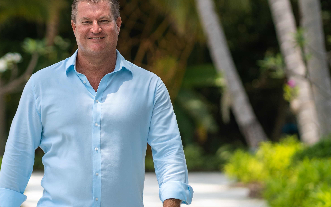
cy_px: 106
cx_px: 96
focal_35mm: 175
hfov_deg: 11.9
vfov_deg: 7.5
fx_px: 1579
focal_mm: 85
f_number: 2.2
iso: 50
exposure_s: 1/800
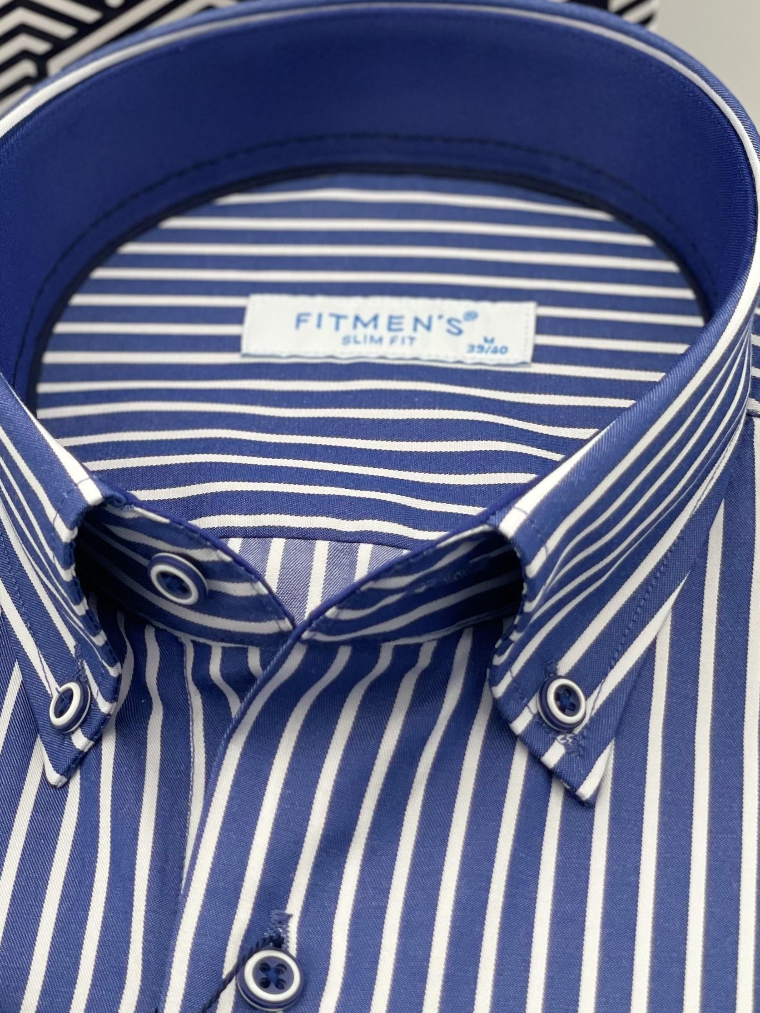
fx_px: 2751
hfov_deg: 15.7
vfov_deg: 20.7
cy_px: 765
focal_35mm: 94
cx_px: 277
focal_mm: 6
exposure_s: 1/122
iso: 40
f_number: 2
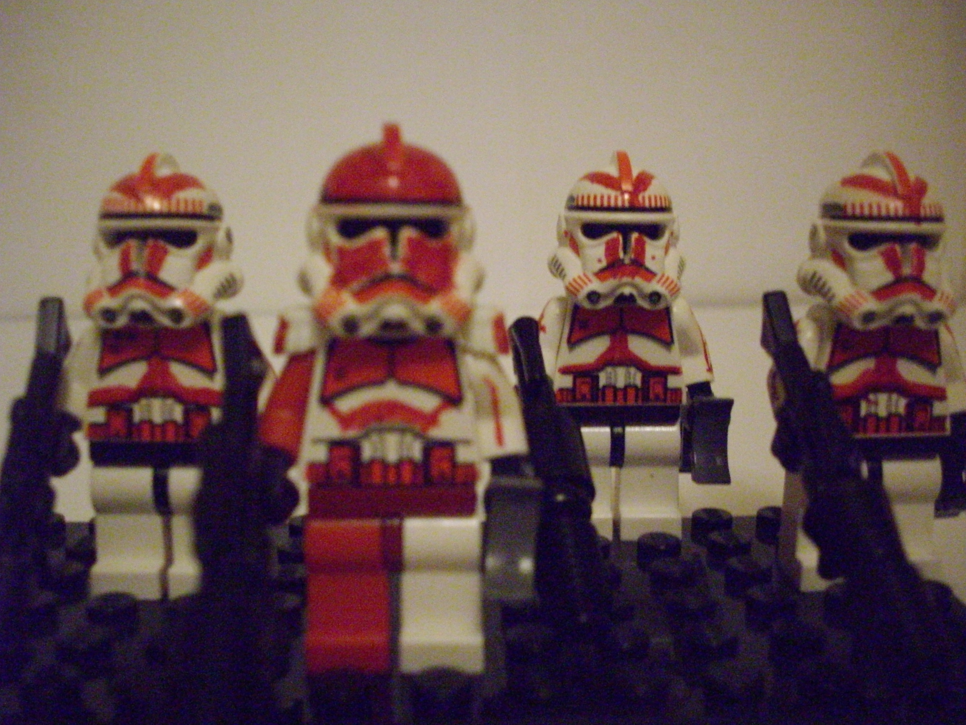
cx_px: 483
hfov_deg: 50.1
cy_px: 362
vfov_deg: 38.7
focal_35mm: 37
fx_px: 1033
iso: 1000
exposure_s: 1/40
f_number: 2.8
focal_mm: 6.2
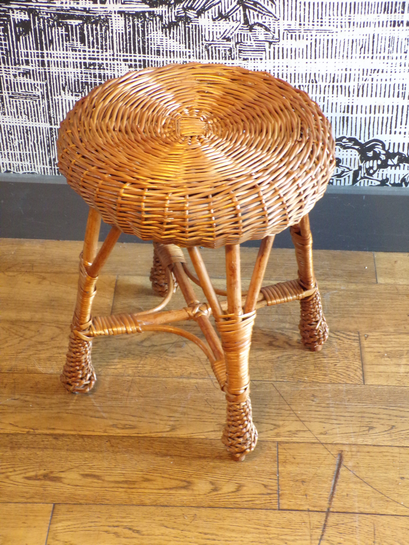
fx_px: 1024
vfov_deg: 29.8
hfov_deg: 22.6
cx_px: 204
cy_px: 272
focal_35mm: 65
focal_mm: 11.6
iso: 400
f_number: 3.8
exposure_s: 1/13
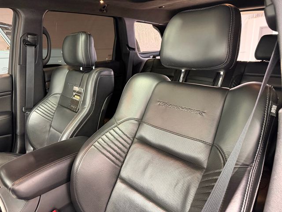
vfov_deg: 56.8
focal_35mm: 24
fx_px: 196
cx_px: 141
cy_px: 106
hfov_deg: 71.6
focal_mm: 6.76
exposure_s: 1/40
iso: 640
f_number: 1.78
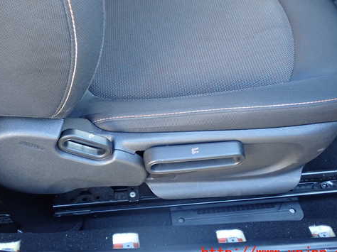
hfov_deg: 48.9
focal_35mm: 38
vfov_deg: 37.6
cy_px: 103
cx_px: 149
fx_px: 370
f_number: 2.3
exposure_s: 1/30
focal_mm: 5.4
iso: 200
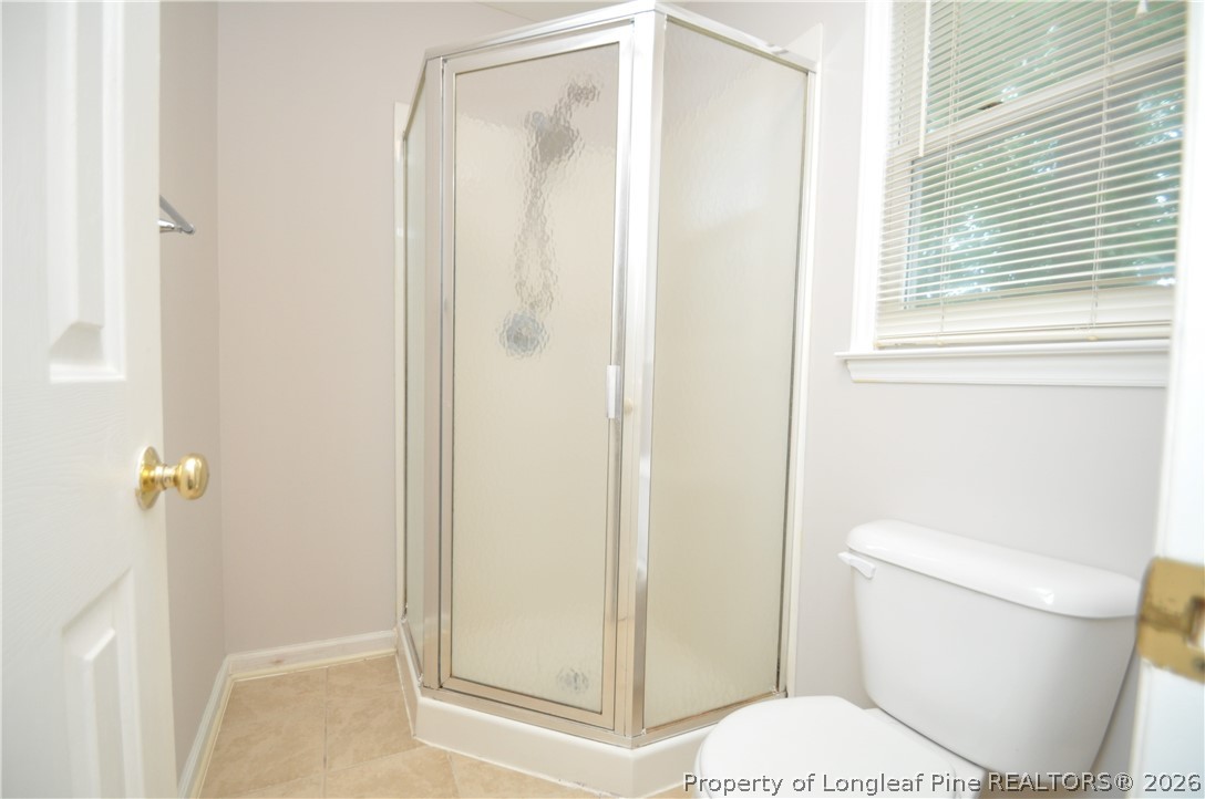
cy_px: 400
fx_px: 501
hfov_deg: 100.5
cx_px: 602
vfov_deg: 77.1
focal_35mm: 15
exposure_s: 1/60
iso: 800
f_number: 4
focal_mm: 10
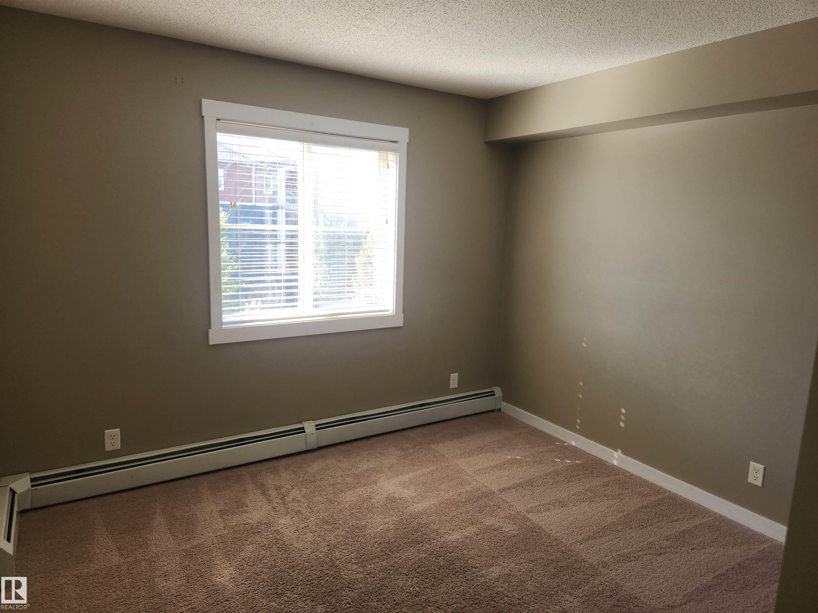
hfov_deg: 73.9
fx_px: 544
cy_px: 306
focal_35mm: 23
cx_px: 409
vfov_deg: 58.9
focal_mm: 5.4
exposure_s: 1/120
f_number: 1.8
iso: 32
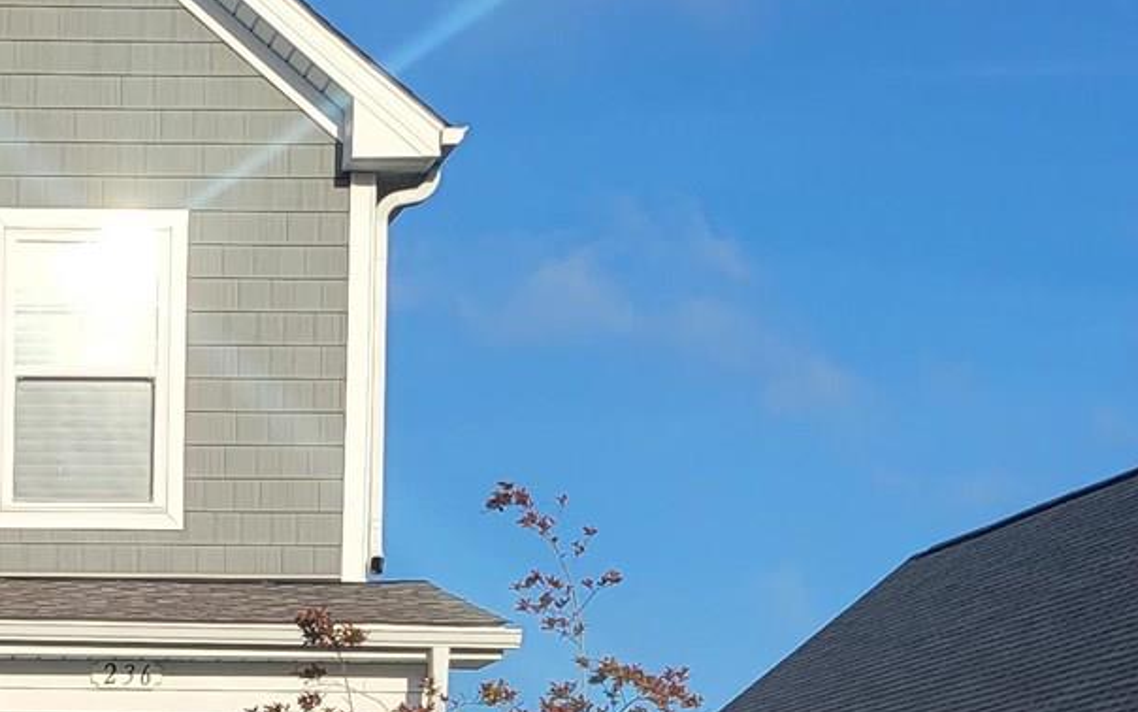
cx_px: -275
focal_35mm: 97
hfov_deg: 19.9
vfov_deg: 12.7
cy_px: 1100
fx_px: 3009
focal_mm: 5
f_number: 1.8
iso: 40
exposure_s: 1/3354
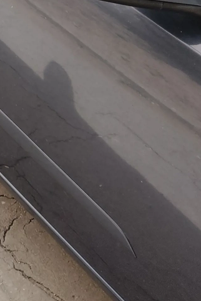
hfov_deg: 15.3
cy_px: -51
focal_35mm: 83
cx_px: -89
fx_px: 695
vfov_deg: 22.7
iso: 50
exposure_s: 1/586
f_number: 1.8
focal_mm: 4.25
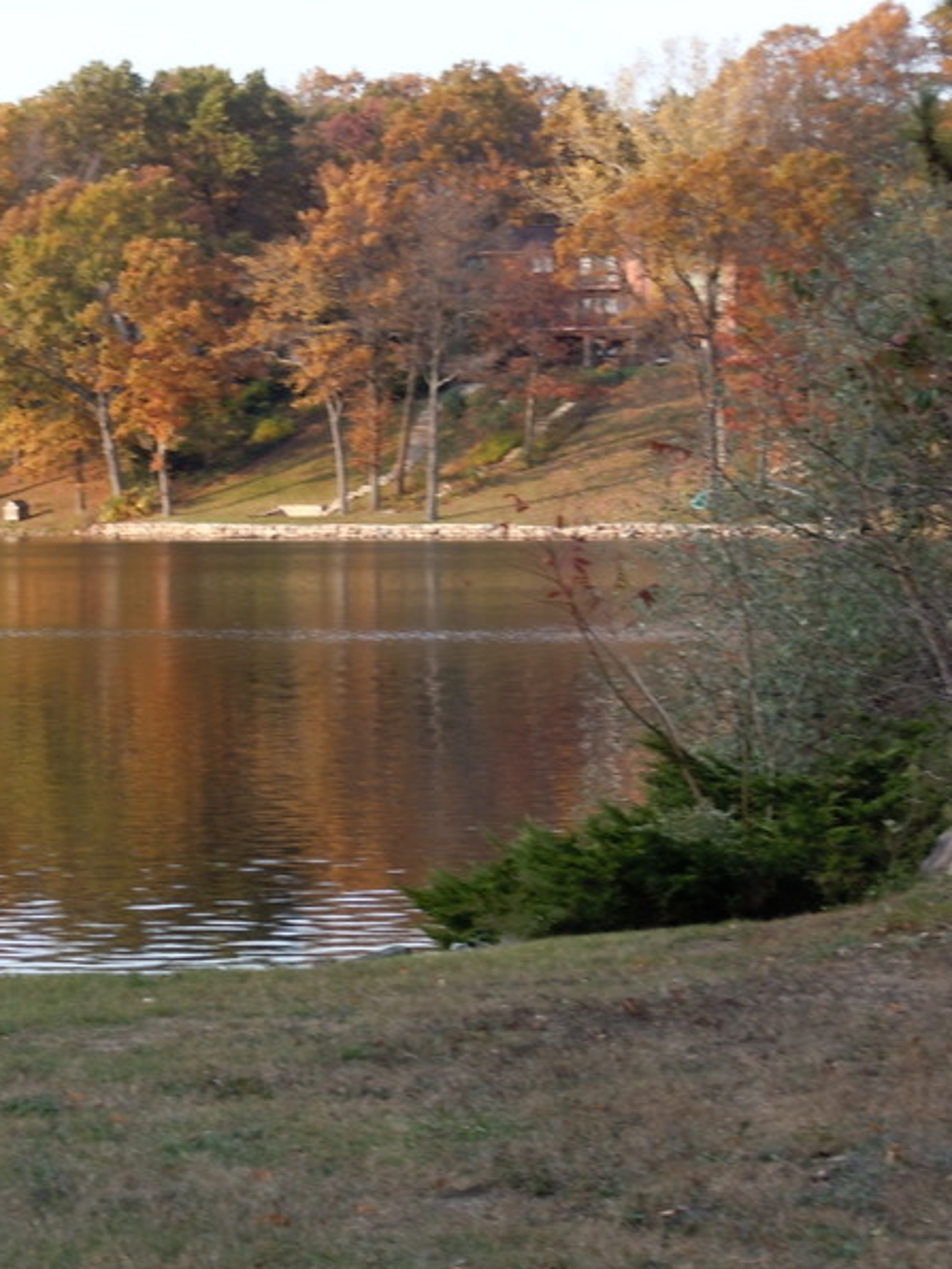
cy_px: 634
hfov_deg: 10.8
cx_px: 162
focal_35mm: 137
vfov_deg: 14.4
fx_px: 5024
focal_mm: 18.3
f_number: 5.4
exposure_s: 1/100
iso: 100
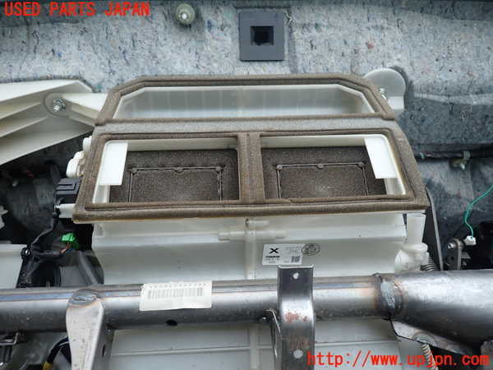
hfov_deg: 69.4
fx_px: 356
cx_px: 246
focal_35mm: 25
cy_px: 185
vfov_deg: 54.9
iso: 100
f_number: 2
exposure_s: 1/60
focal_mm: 4.5
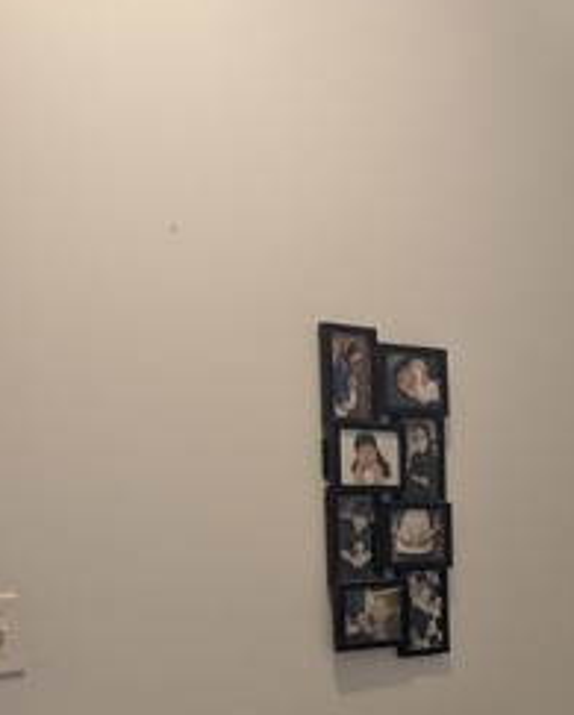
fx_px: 1568
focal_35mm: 74
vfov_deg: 24.4
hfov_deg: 19.3
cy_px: 739
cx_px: 730
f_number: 1.85
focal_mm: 6.81
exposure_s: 1/40
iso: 61
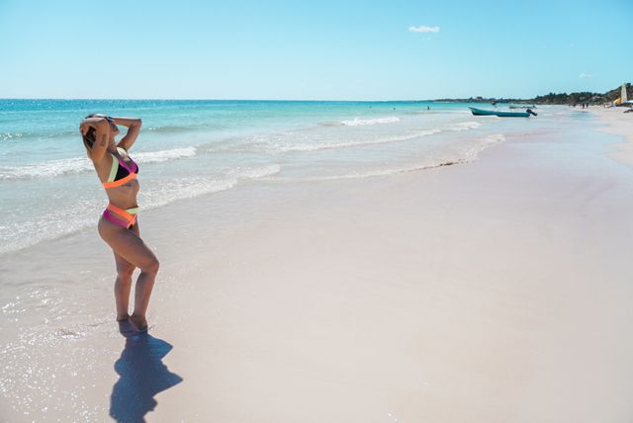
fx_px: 449
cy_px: 212
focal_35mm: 26
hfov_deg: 70.4
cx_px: 316
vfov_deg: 50.5
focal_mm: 17
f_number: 3.5
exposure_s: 1/4000
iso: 200
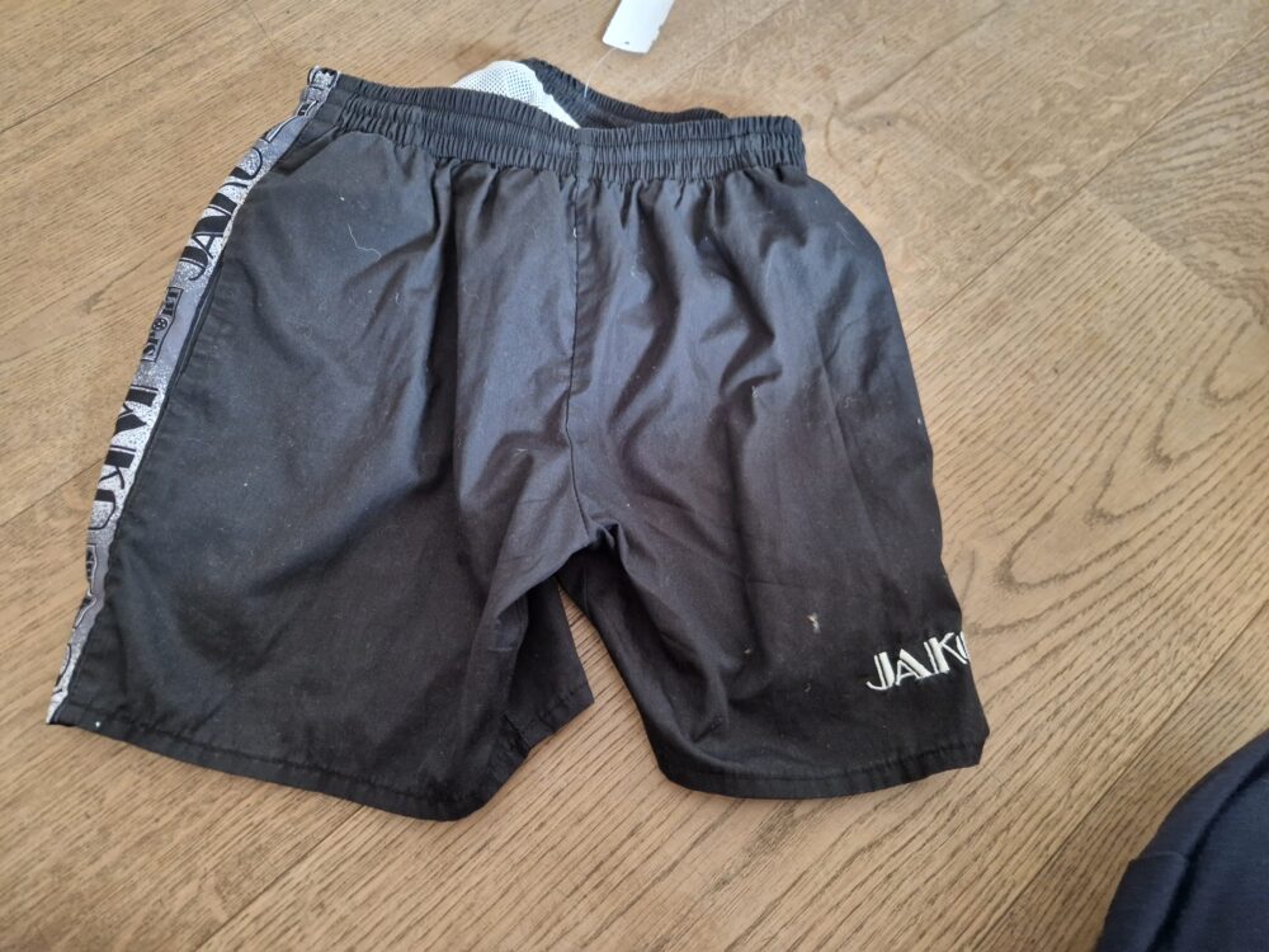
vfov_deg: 58.9
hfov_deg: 73.9
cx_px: 634
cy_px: 476
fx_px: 843
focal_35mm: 23
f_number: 1.8
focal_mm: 5.4
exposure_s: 1/50
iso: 800
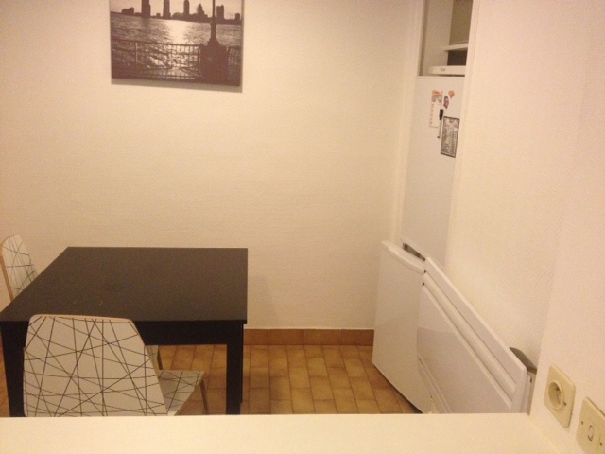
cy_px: 227
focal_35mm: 35
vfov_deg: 40.7
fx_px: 612
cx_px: 302
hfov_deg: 52.6
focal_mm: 4.28
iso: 320
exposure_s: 1/15
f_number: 2.4
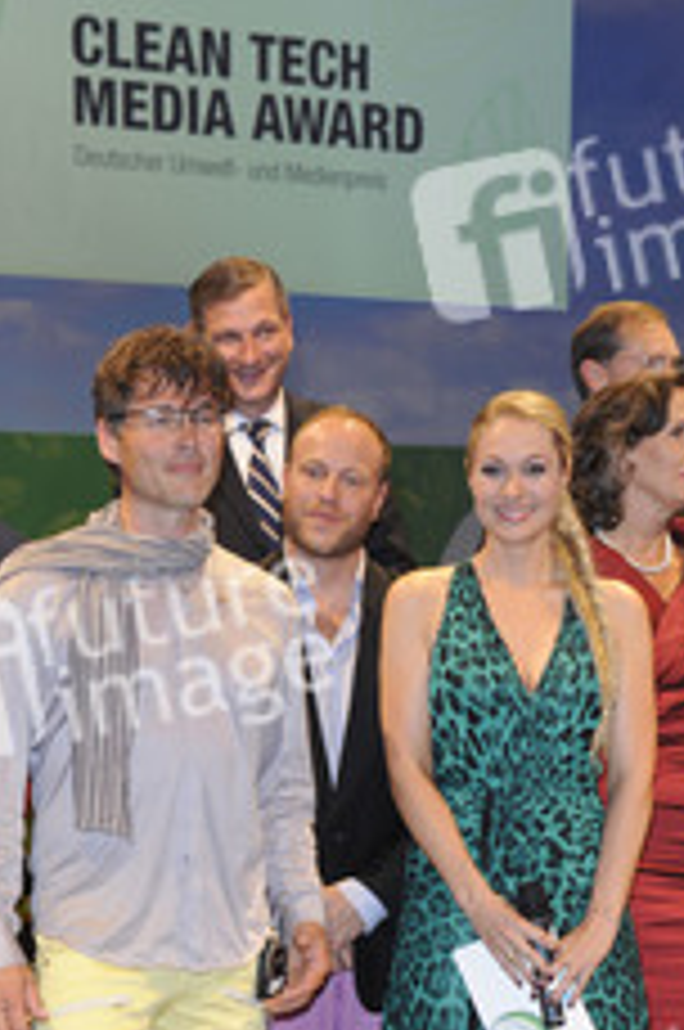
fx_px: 2401
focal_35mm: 84
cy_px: 891
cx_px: 234
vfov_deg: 23.7
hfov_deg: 16.2
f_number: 5.6
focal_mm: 48
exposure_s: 1/80
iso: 1250
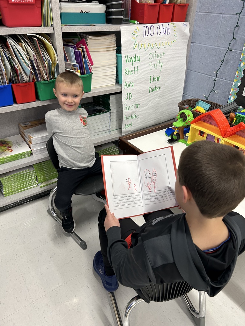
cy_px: 163
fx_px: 245
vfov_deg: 67.3
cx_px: 122
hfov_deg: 53.1
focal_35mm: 26
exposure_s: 1/120
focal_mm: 5.7
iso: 100
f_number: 1.5
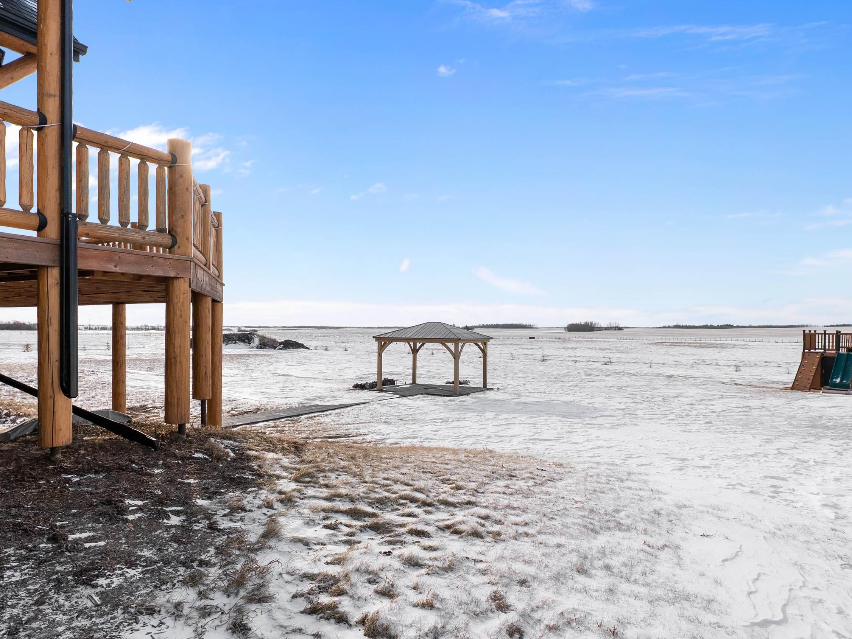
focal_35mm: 21
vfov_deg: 63.4
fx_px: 517
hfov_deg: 79.0
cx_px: 436
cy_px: 298
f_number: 8
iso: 320
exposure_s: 1/2000
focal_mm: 16
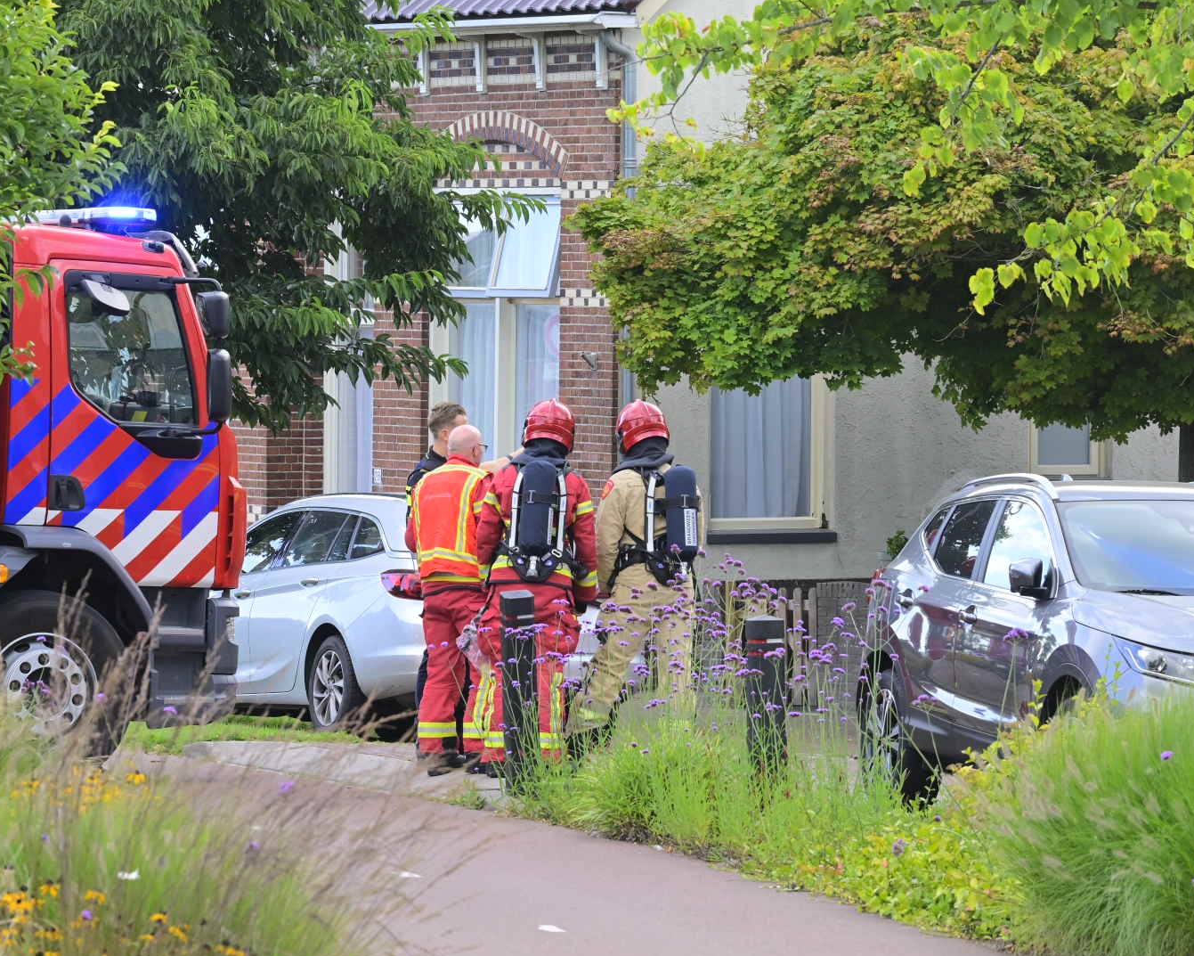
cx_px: 557
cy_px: 479
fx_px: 7209
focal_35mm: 204
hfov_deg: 9.5
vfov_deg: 7.6
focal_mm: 120
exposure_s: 1/500
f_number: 6.3
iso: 800
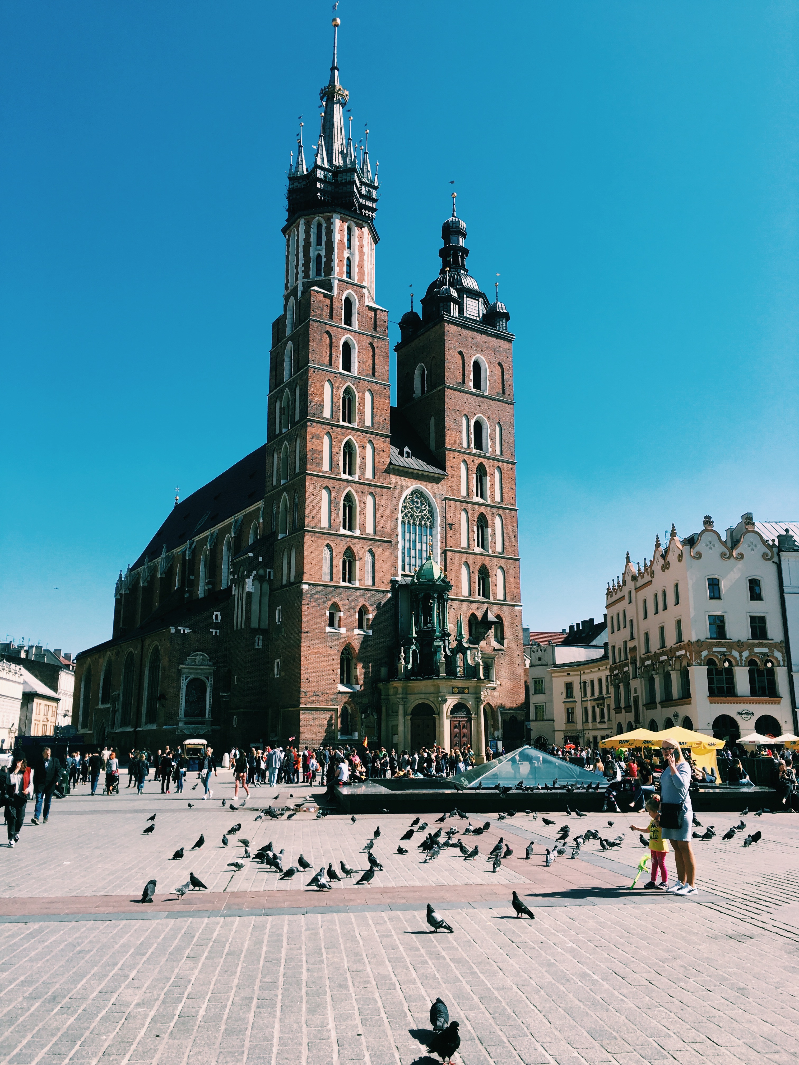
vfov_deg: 61.7
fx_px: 892
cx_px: 400
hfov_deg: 48.2
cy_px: 532
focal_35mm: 29
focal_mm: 4.15
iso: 25
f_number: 2.2
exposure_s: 1/1183
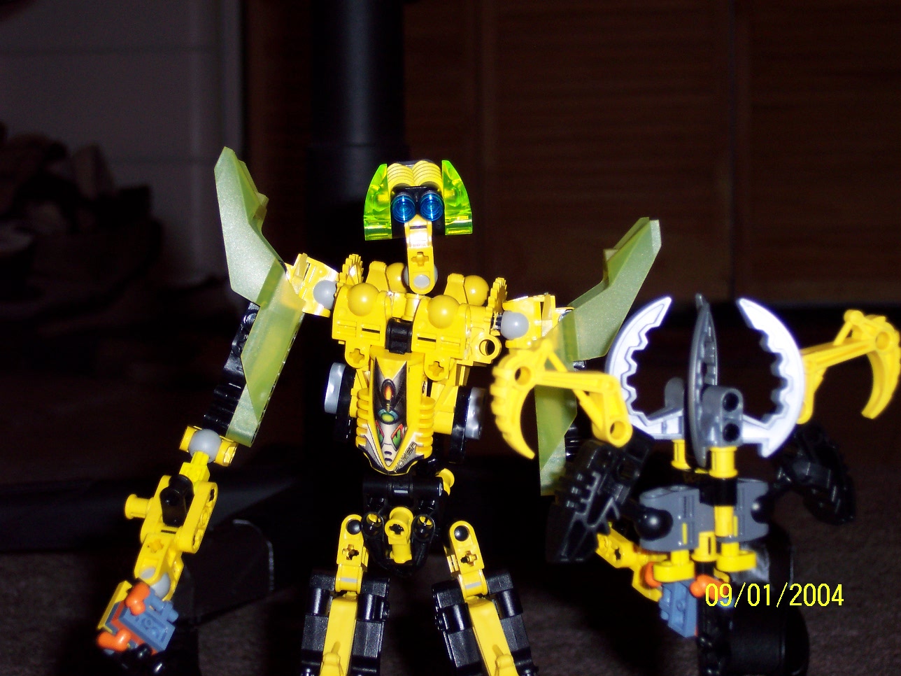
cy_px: 338
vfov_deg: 16.6
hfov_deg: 22.0
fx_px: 2317
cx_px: 450
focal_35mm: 89
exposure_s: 1/60
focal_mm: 18.7
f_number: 4.1
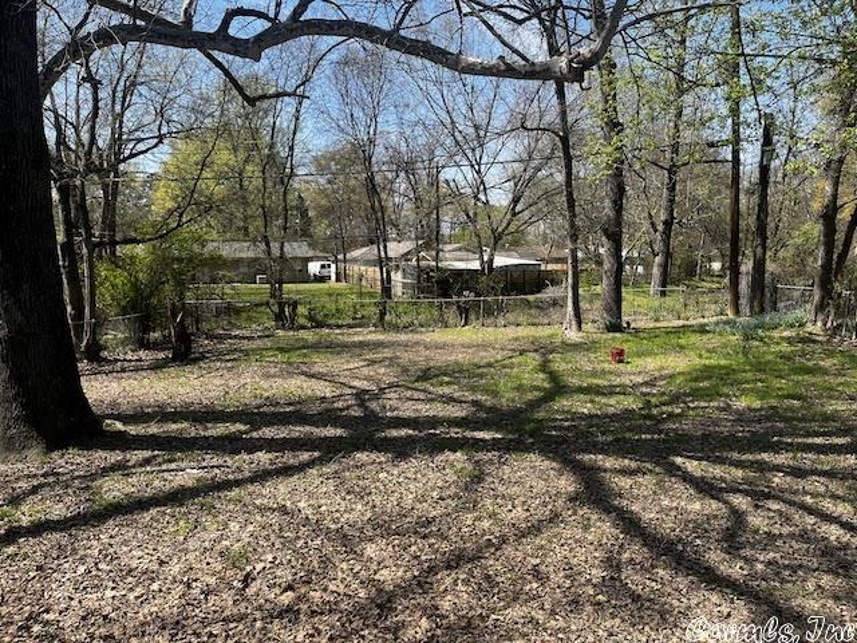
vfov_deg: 53.1
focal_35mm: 26
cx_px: 428
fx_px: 644
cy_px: 322
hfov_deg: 67.3
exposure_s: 1/1558
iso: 50
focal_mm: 5.1
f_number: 1.6
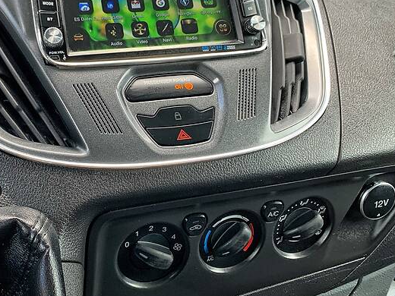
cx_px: 114
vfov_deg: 35.7
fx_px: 456
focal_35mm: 40
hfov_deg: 45.6
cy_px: 110
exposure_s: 1/121
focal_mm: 4.2
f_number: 1.8
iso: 80
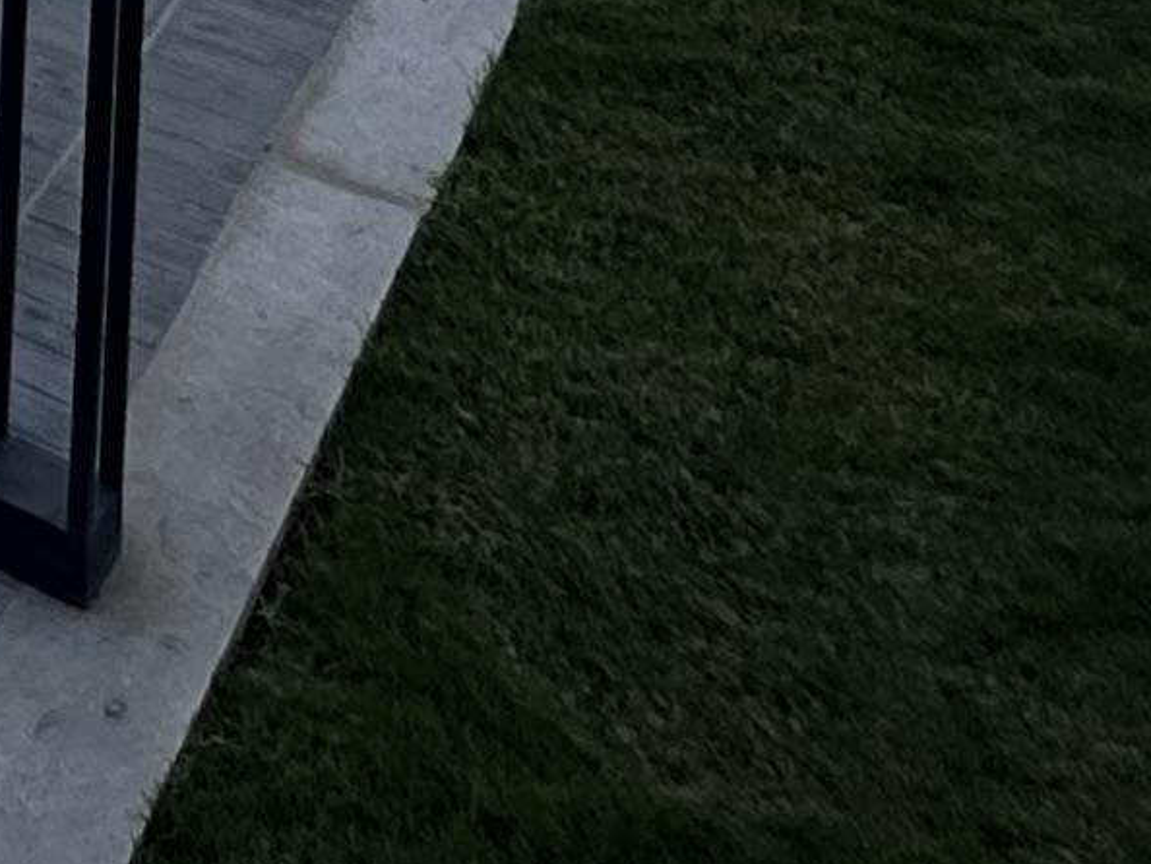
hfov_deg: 14.9
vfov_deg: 10.3
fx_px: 3160
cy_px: -1867
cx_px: -1422
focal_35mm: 95
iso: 40
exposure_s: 1/1366
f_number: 2.2
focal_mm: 2.22
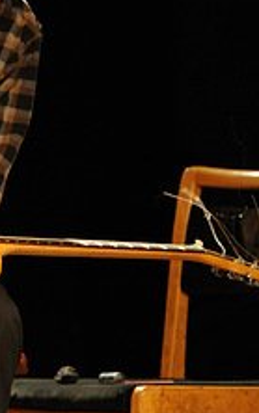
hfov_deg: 5.1
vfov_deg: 8.1
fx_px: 2899
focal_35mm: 257
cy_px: 32
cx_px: -47
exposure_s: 1/100
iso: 6400
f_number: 2.8
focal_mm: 70
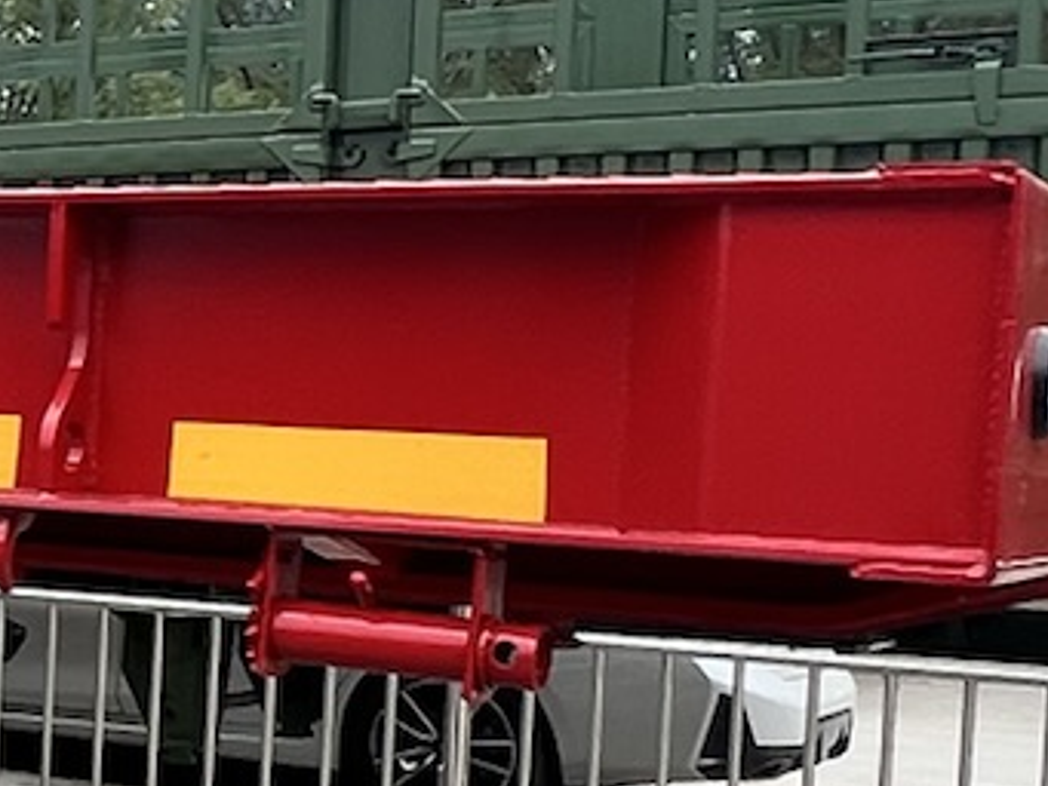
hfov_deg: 19.5
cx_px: -768
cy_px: 513
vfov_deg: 18.9
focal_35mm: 78
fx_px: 2362
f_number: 1.8
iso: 32
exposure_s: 1/279
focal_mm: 1.57
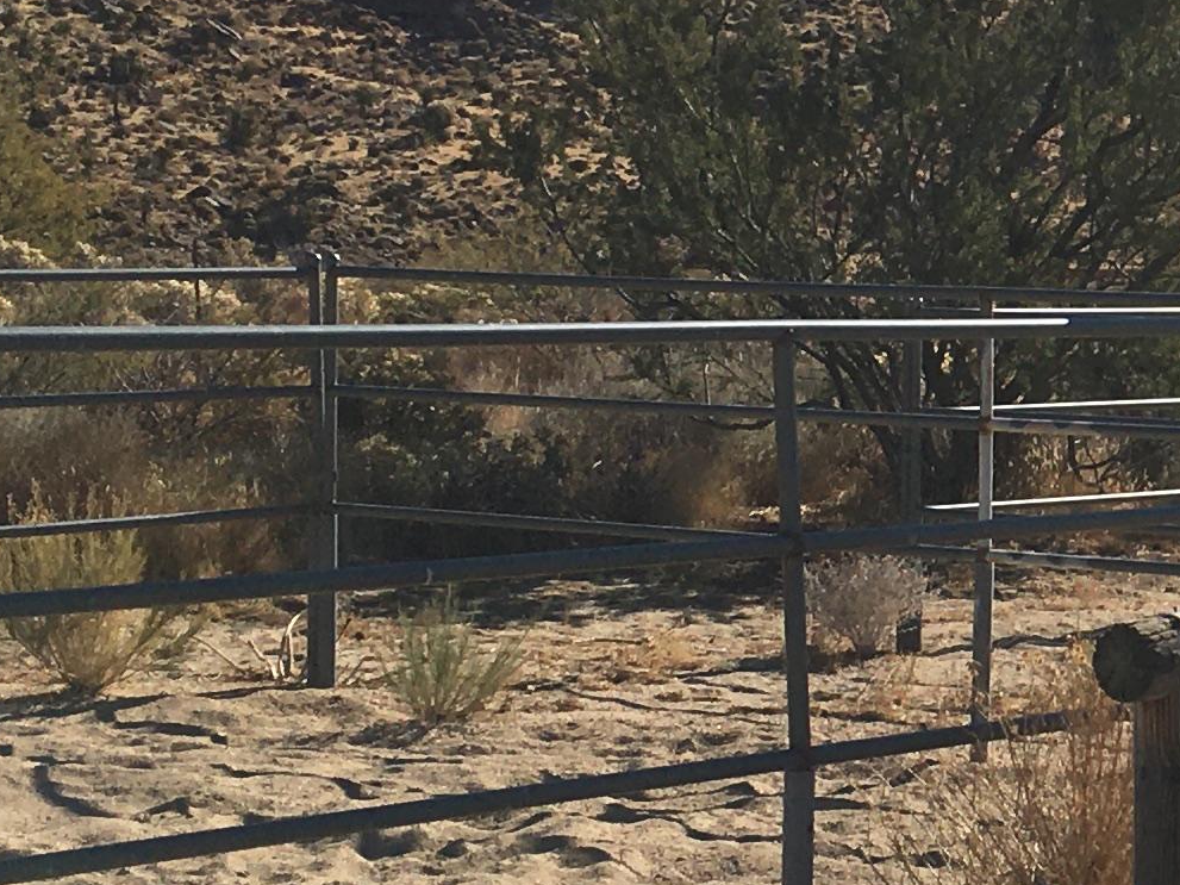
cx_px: 1759
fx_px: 4022
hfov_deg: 15.4
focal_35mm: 118
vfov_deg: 12.5
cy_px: 357
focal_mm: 4.15
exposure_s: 1/2653
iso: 25
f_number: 2.2
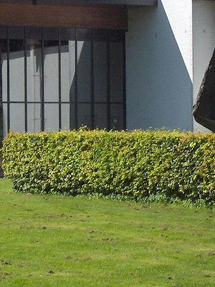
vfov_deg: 13.2
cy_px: 126
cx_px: 116
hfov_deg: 9.9
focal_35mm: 150
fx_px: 1242
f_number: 4.8
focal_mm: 8
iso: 100
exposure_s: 1/962
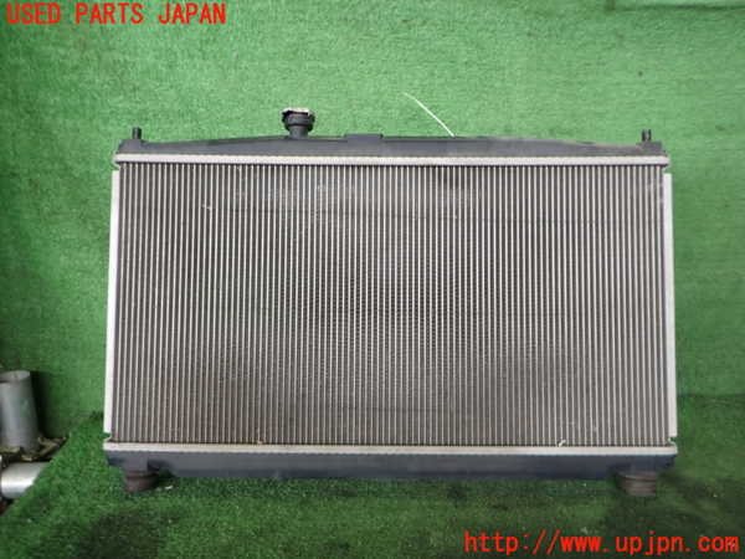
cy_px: 280
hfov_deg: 69.4
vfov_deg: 54.9
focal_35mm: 25
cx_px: 372
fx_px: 538
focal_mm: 4.5
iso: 200
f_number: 2
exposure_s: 1/50
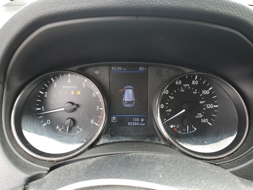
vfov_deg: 53.1
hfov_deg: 67.3
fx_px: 190
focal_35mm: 26
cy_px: 95
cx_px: 126
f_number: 1.5
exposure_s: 1/120
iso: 56
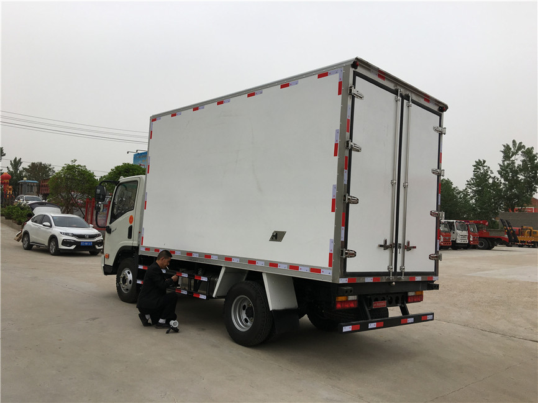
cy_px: 202
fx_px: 451
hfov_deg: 61.7
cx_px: 269
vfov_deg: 48.2
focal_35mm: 29
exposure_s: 1/836
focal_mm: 4.15
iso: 25
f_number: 2.2
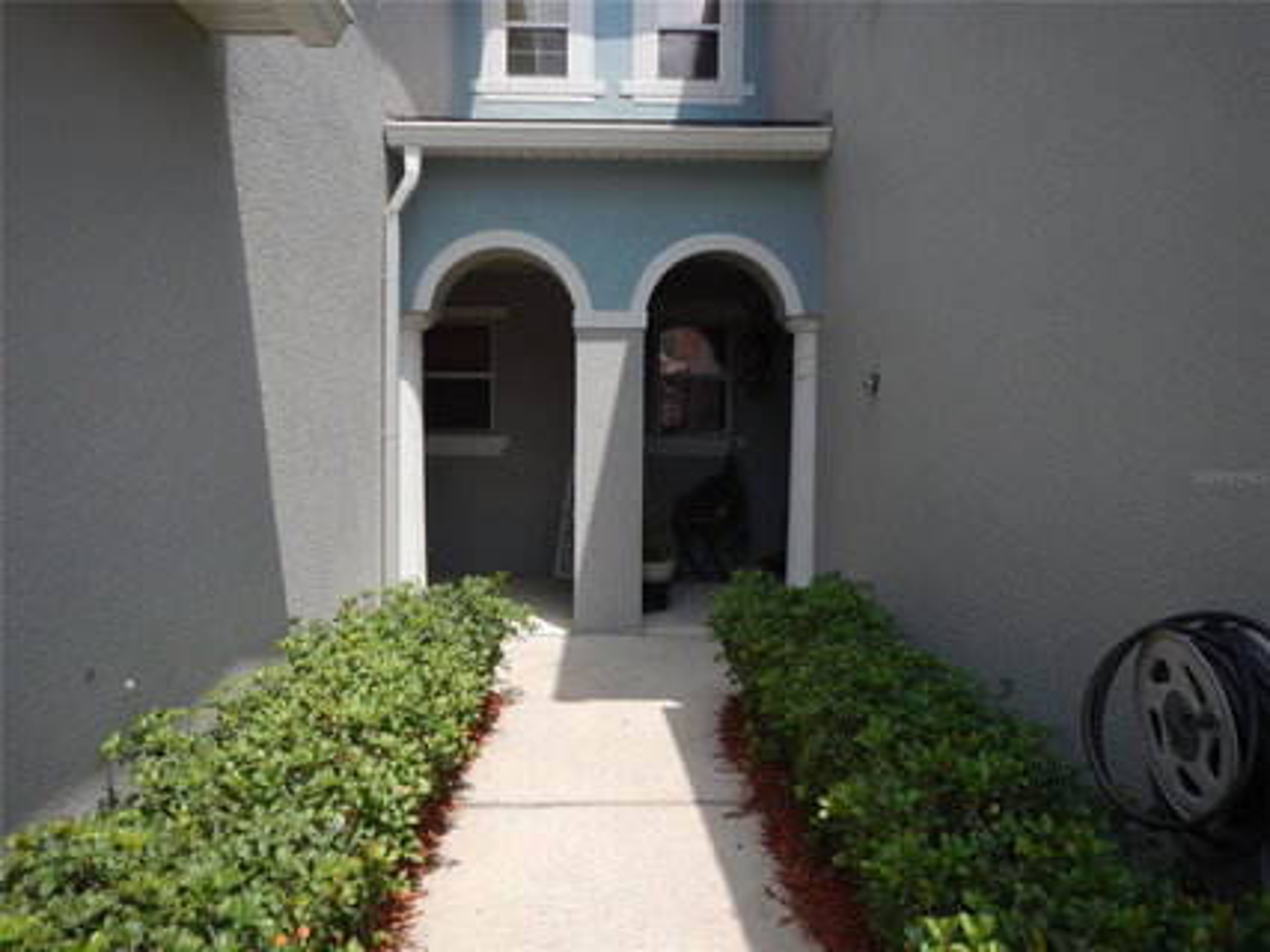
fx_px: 1027
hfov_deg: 63.5
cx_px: 635
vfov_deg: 49.7
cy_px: 476
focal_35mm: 28
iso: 125
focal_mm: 5
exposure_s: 1/1000
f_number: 3.9
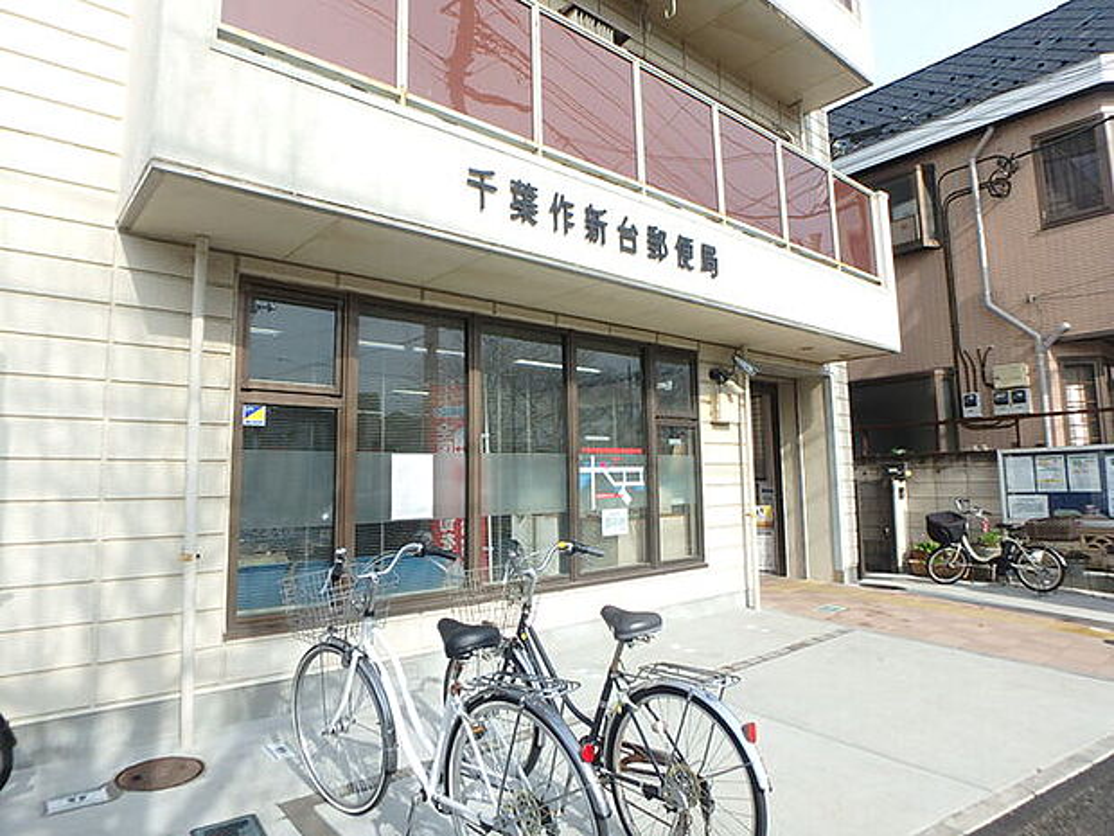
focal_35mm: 21
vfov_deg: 63.4
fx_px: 676
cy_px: 418
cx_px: 557
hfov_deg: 79.0
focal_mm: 3.7
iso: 125
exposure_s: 1/640
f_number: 3.5
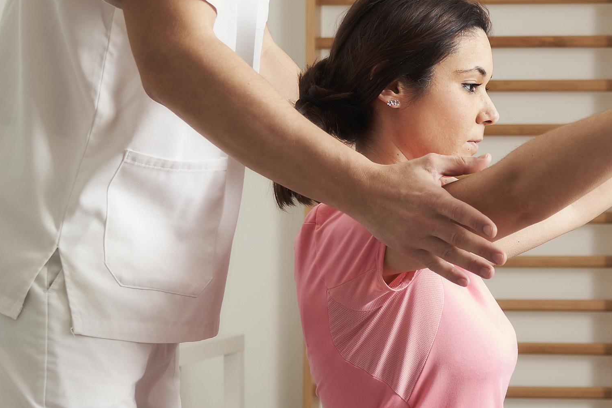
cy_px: 269
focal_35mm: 139
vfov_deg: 9.9
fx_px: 2363
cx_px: 461
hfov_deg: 14.7
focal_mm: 35
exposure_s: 1/160
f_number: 4
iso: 200
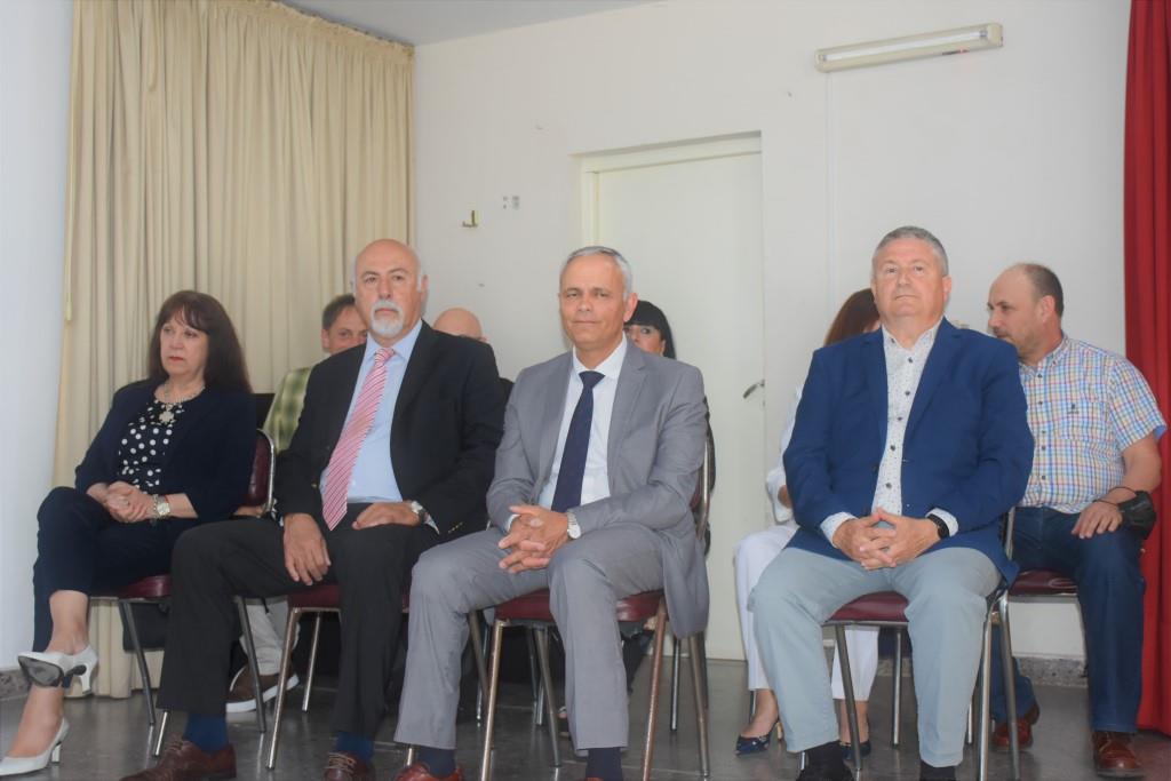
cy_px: 390
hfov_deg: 43.6
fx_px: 1464
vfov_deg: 29.9
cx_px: 586
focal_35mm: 45
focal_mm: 30
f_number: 5
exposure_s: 1/80
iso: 800
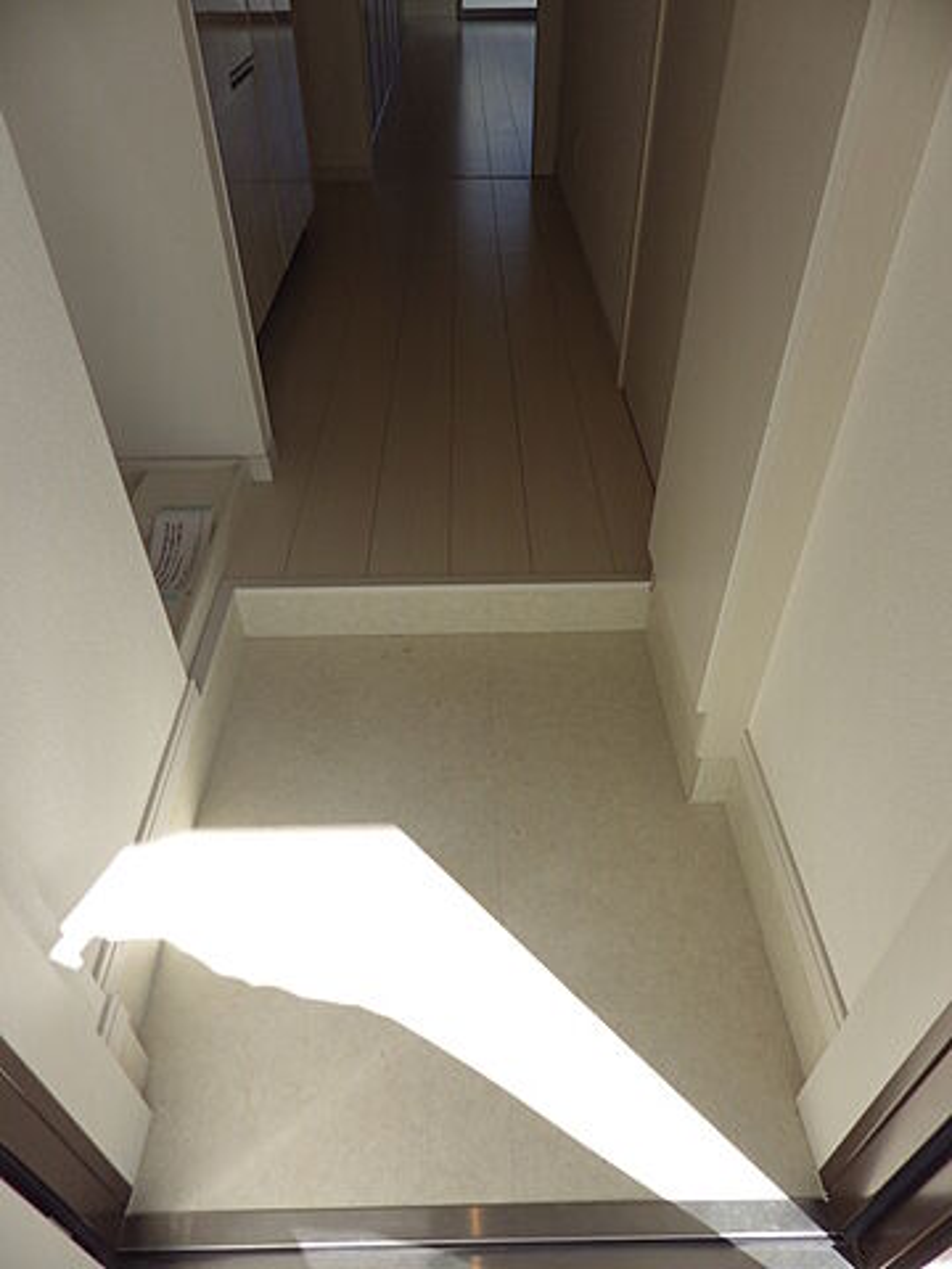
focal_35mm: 22
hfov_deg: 61.1
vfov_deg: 76.4
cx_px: 476
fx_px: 807
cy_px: 634
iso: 100
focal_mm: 4
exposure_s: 1/800
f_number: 3.1
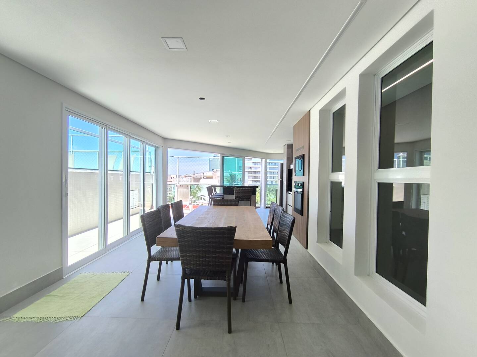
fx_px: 220
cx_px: 238
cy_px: 178
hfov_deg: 94.5
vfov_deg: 78.1
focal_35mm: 16
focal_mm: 1.65
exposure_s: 1/162
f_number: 2.2
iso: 50
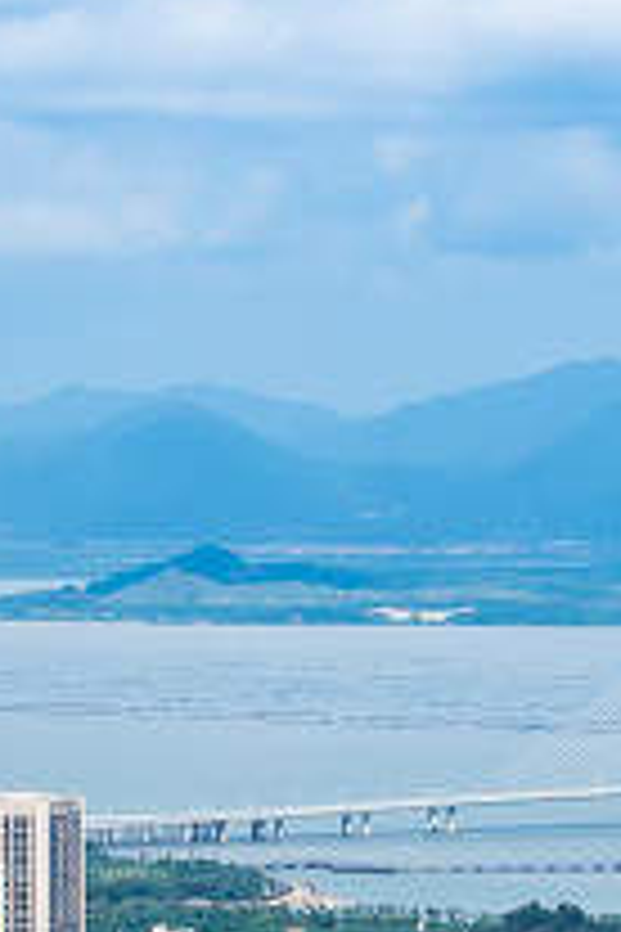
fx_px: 6727
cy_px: 601
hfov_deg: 5.3
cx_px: 86
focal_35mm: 260
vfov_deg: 7.9
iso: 100
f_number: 8
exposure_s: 1/320
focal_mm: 28
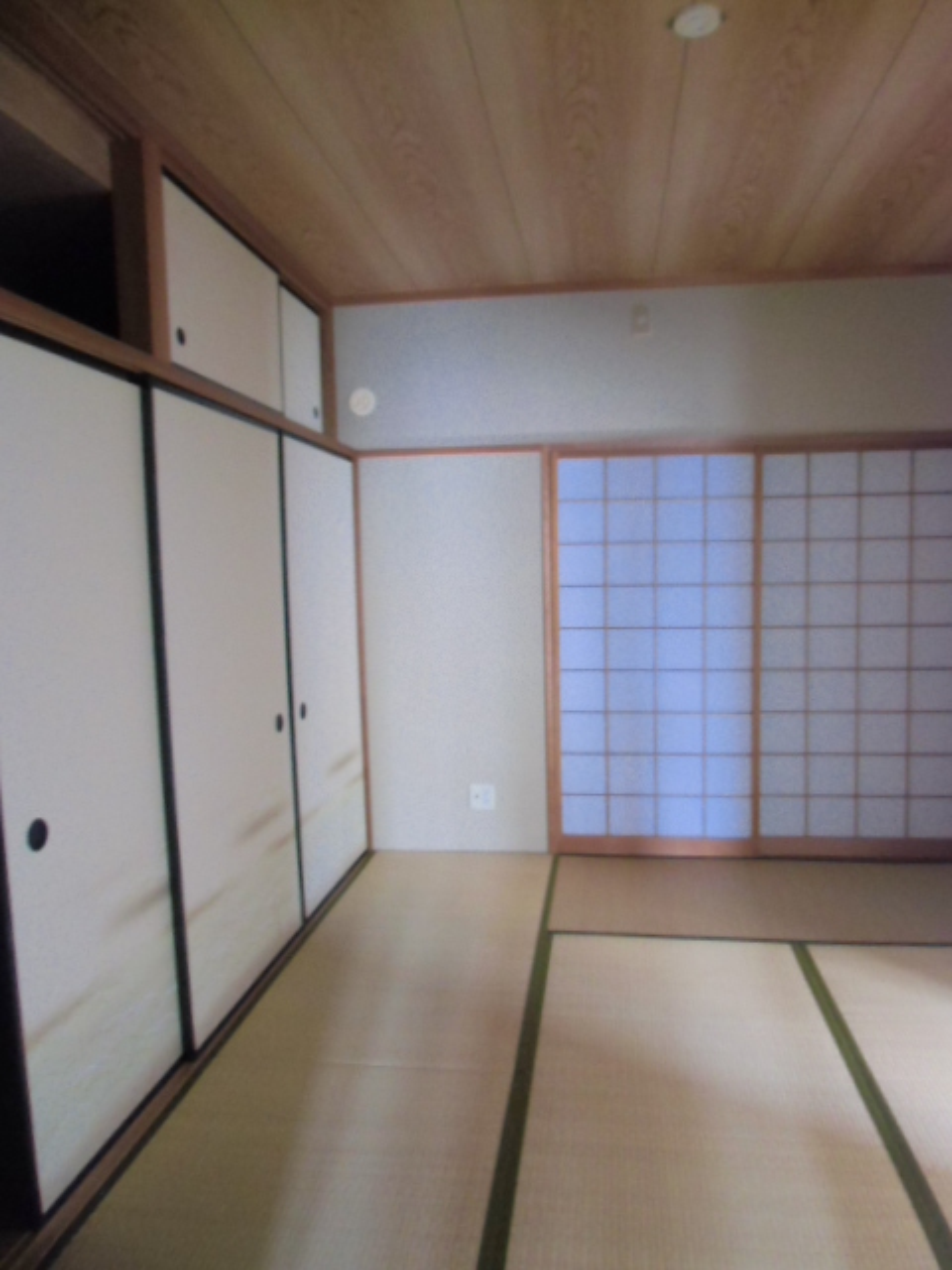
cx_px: 476
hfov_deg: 56.8
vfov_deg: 71.6
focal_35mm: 24
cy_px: 635
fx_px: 880
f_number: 3
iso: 400
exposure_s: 1/10
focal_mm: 4.24
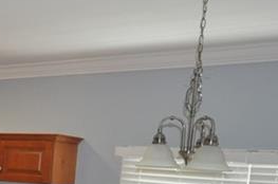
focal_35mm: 76
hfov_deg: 24.4
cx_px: -51
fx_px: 585
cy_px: 216
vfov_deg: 17.1
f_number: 4.5
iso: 800
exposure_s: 1/60
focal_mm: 13
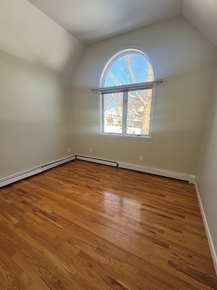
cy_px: 154
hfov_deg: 81.7
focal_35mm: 15
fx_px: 125
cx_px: 110
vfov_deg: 98.1
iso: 160
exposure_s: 1/99
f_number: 2.2
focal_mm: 2.22
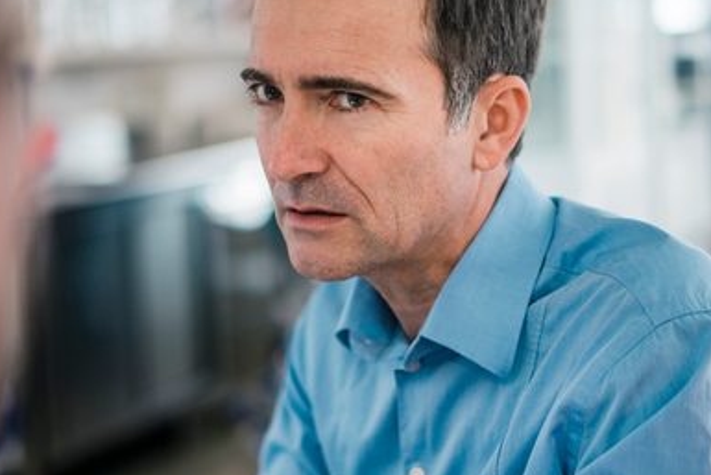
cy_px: 278
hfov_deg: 20.4
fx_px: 1976
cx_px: 356
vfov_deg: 13.7
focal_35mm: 100
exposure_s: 1/200
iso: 200
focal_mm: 55
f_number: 1.8
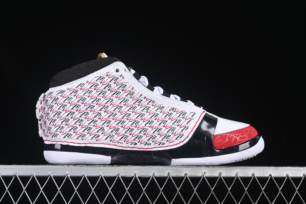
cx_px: 153
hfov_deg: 27.0
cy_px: 102
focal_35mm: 75
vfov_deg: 18.2
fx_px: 637
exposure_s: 1/60
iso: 160
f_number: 7.1
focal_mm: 50
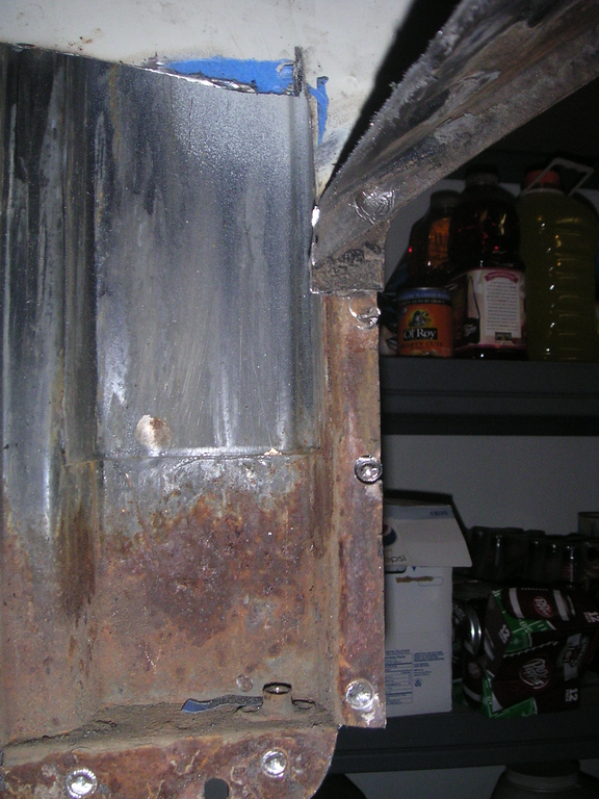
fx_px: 854
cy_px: 400
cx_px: 300
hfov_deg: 38.7
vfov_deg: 50.1
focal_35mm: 37
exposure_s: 1/45
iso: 160
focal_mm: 5.7
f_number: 6.7
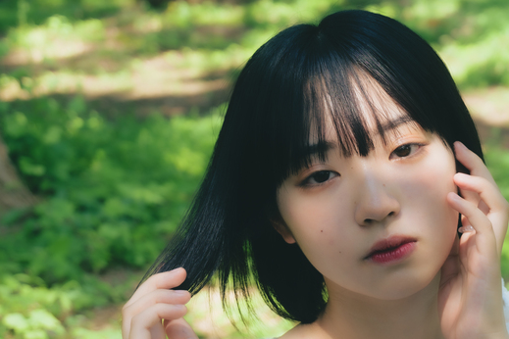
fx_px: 1442
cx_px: 422
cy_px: 194
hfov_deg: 19.8
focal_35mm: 102
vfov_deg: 13.4
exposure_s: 1/60
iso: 125
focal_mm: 49
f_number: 5.3
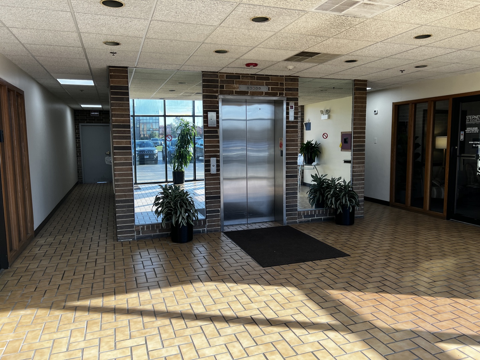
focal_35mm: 26
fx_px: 361
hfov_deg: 67.3
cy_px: 180
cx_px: 240
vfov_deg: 53.1
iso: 32
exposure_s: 1/133
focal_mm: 5.7
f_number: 1.5
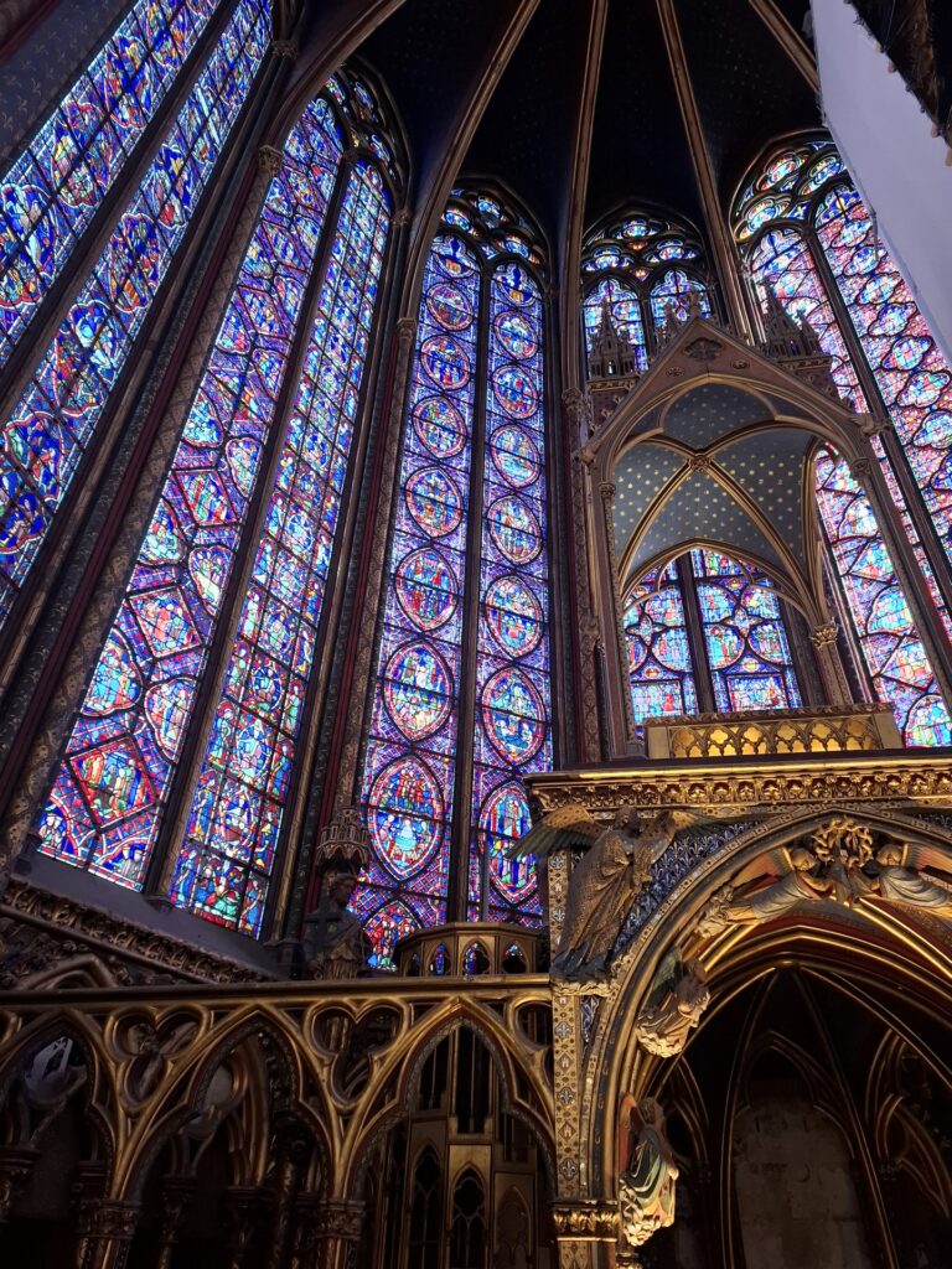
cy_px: 634
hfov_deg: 58.9
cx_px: 476
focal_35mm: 23
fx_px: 843
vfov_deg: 73.9
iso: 320
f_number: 1.8
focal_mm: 5.54
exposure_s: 1/50
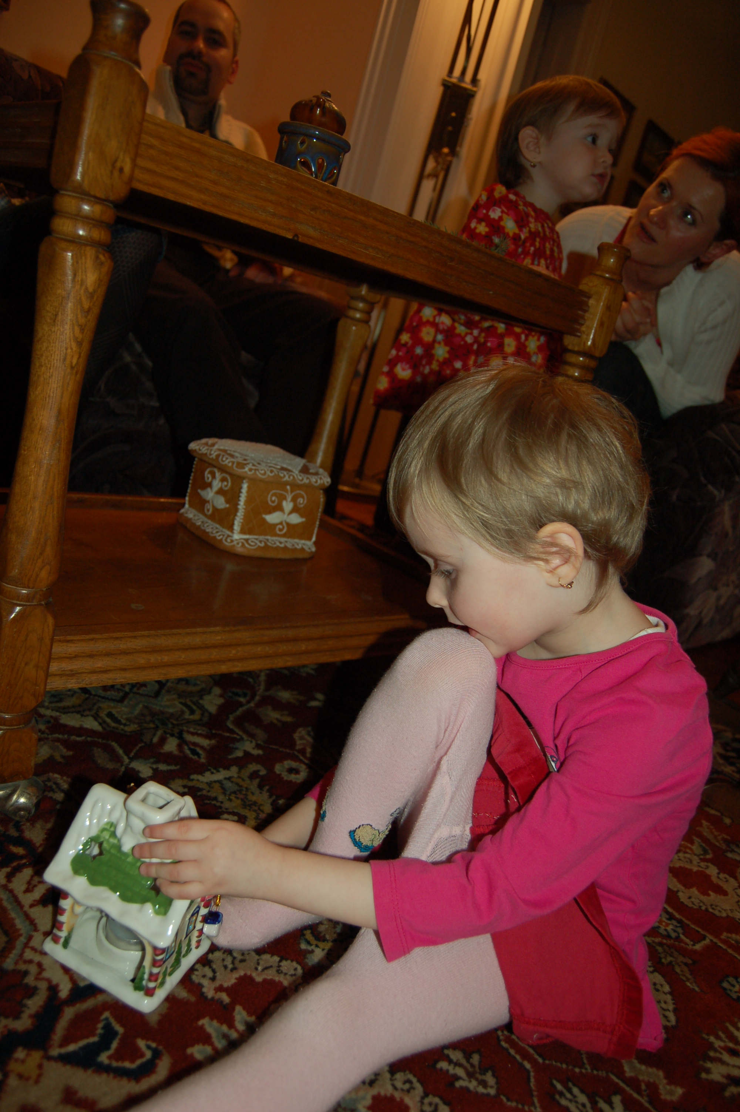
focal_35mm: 27
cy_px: 556
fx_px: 834
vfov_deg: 67.4
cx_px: 370
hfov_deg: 47.8
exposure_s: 1/60
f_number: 3.5
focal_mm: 18
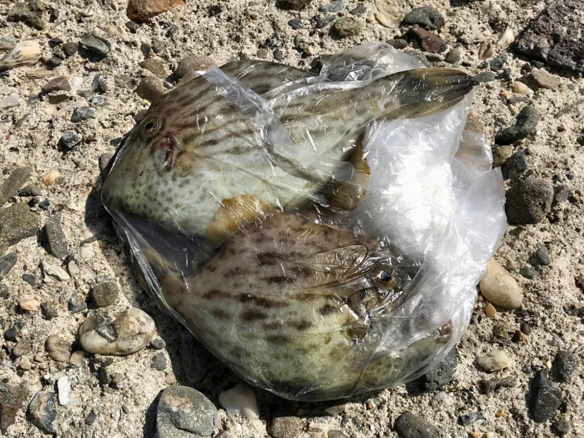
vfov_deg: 49.7
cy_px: 219
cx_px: 292
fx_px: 472
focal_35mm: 28
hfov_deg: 63.4
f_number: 1.8
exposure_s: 1/4167
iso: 20
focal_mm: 3.99
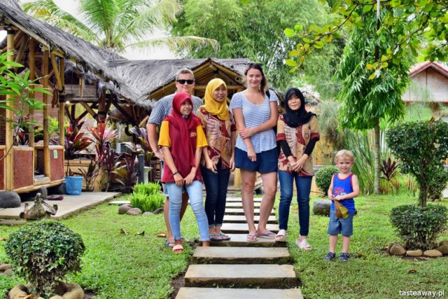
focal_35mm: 52
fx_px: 653
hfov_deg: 37.8
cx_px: 224
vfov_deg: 25.8
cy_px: 150
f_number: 10
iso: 720
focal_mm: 35
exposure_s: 1/125
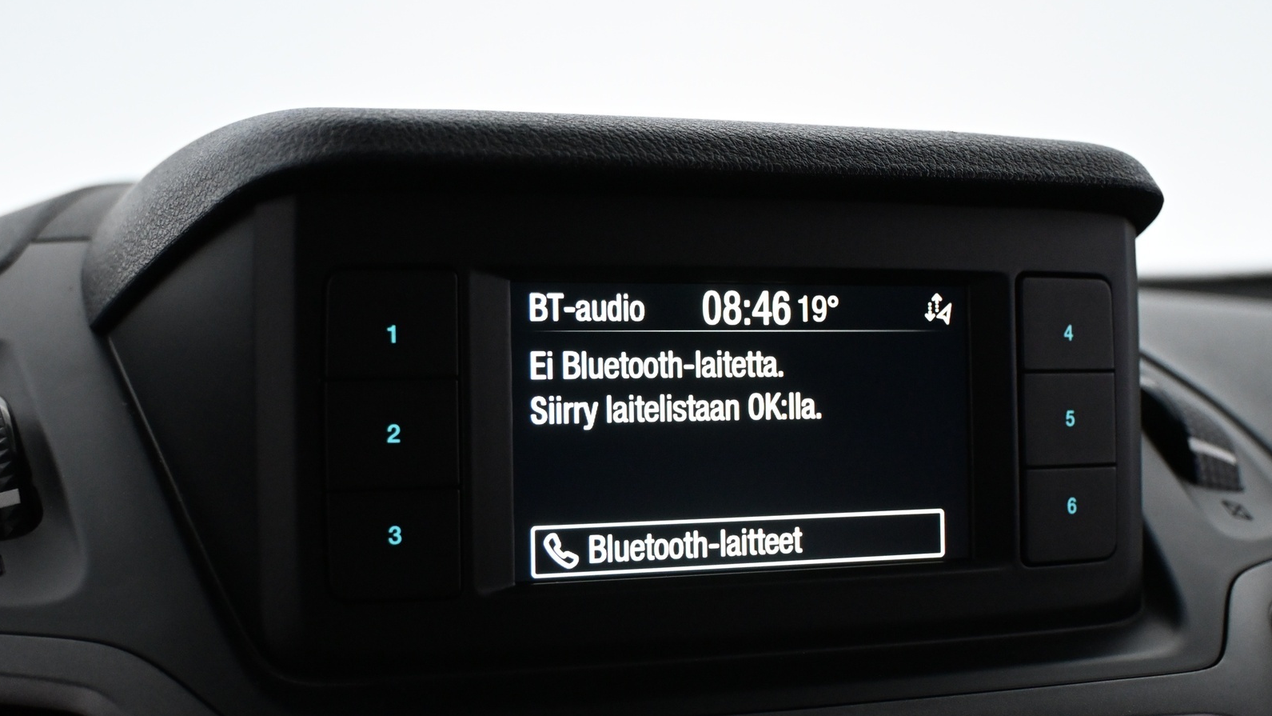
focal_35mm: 49
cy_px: 378
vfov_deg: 24.5
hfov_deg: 42.3
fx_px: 1646
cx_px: 645
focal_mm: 30.5
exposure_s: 1/60
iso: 3600
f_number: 4.8
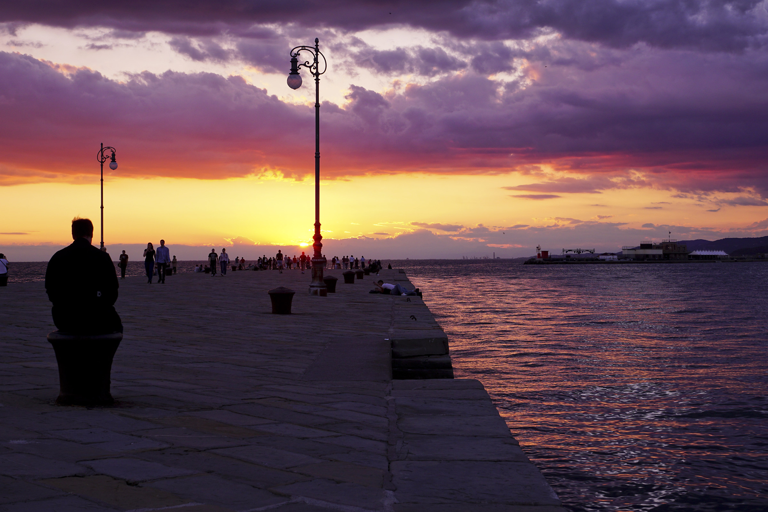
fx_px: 1280
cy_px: 256
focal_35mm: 60
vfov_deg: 22.6
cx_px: 384
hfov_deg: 33.4
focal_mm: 40
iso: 125
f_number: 10
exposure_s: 1/25
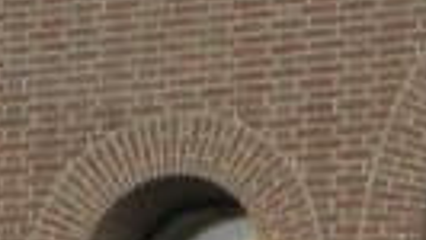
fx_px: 3515
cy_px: 464
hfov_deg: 6.9
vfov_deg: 3.9
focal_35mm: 311
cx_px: 541
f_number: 4.5
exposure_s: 1/195
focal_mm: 6.6
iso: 64
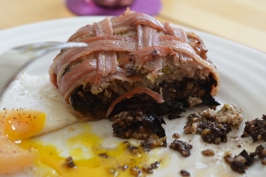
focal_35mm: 60
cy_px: 88
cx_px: 133
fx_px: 443
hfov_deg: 33.4
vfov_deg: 22.6
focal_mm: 40
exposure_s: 1/80
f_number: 4.5
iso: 400
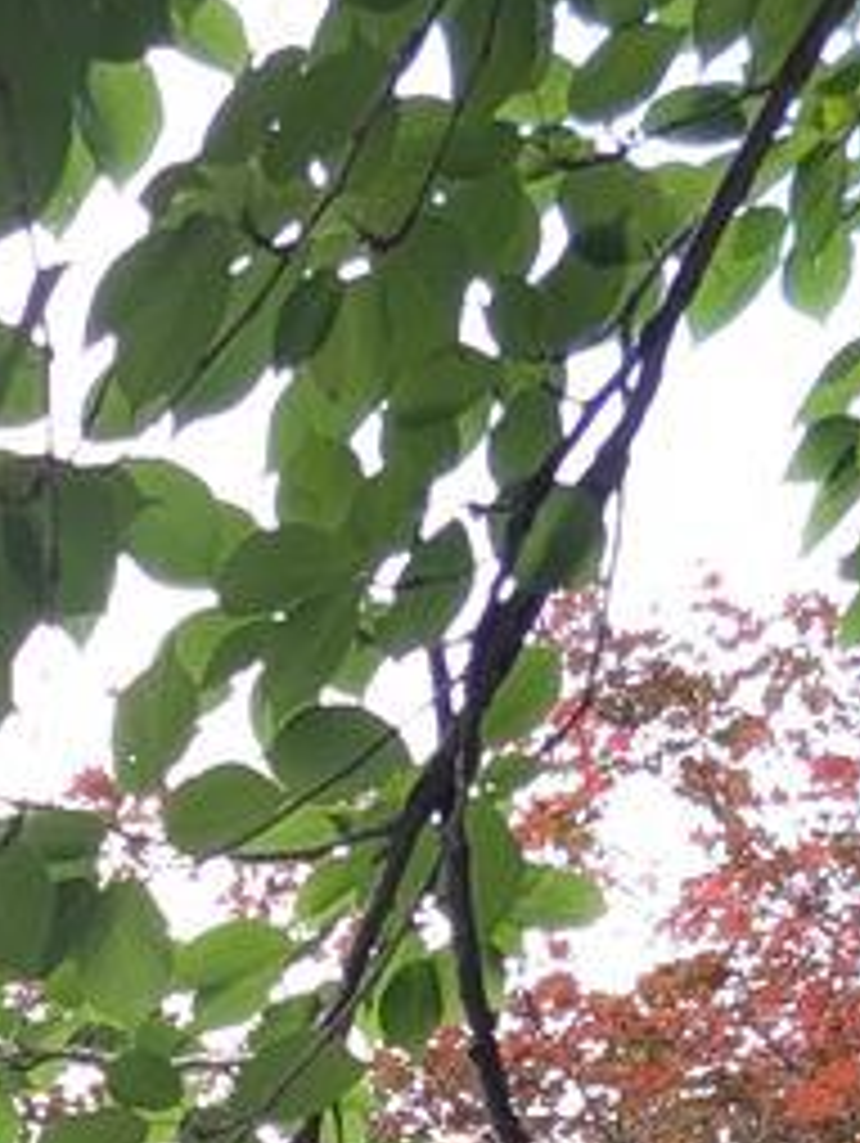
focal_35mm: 145
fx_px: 4795
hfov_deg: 9.7
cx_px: -720
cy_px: 3042
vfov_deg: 10.8
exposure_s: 1/90
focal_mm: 6.9
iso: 78
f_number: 1.68
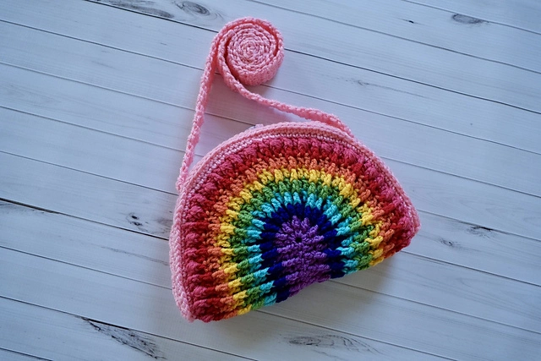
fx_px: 451
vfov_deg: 43.6
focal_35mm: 30
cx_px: 270
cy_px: 180
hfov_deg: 61.9
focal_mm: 20.2
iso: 800
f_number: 4
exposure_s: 1/100
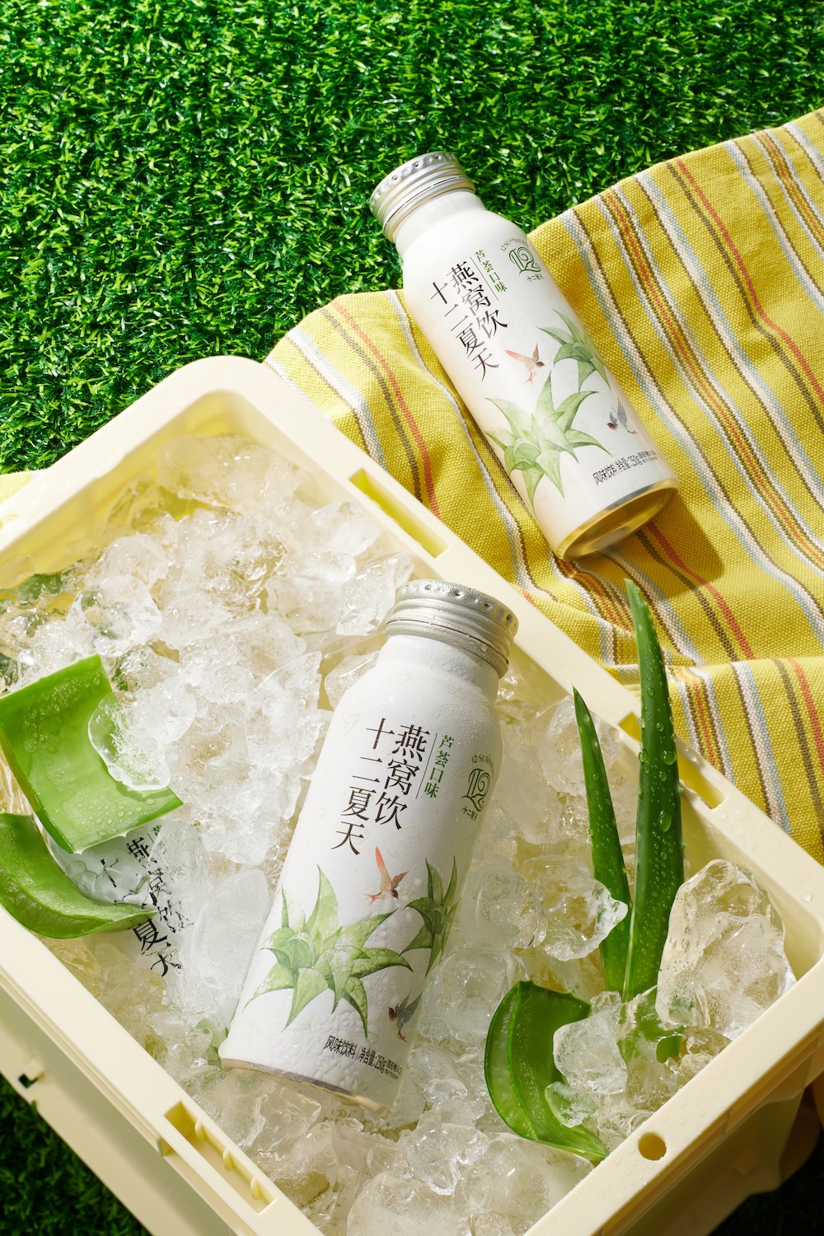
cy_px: 618
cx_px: 412
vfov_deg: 23.9
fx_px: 2918
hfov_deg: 16.1
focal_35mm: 85
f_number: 9
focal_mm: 85
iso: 160
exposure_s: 1/125
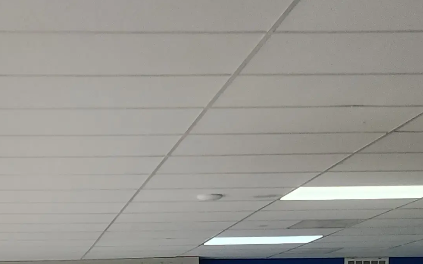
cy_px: 432
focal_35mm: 90
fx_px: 1037
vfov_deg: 13.4
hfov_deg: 22.5
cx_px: 45
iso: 64
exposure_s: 1/180
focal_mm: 6.4
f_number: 1.8
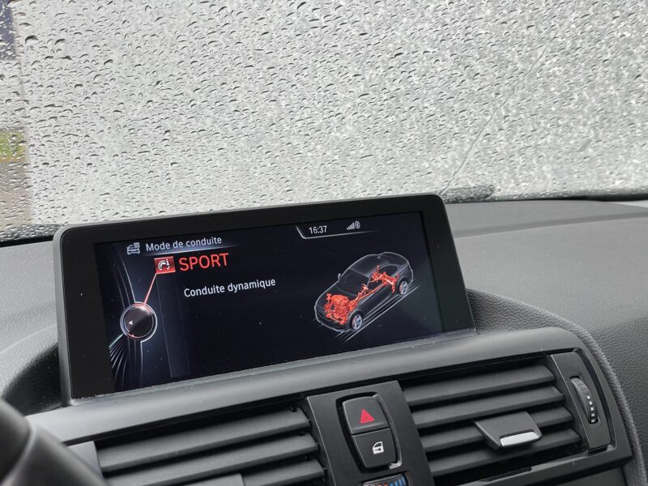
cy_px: 243
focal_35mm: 52
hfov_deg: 36.8
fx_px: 973
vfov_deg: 28.0
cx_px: 324
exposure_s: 1/101
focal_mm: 6
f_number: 2
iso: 64
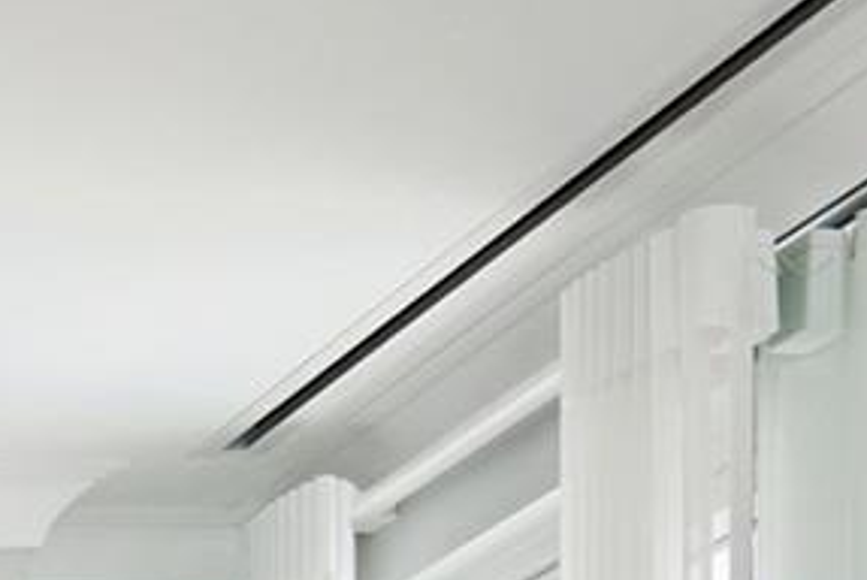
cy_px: 1666
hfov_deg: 12.5
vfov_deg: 9.7
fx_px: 2748
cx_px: -1417
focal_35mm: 114
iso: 125
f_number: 5.6
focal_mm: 16
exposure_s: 1/80
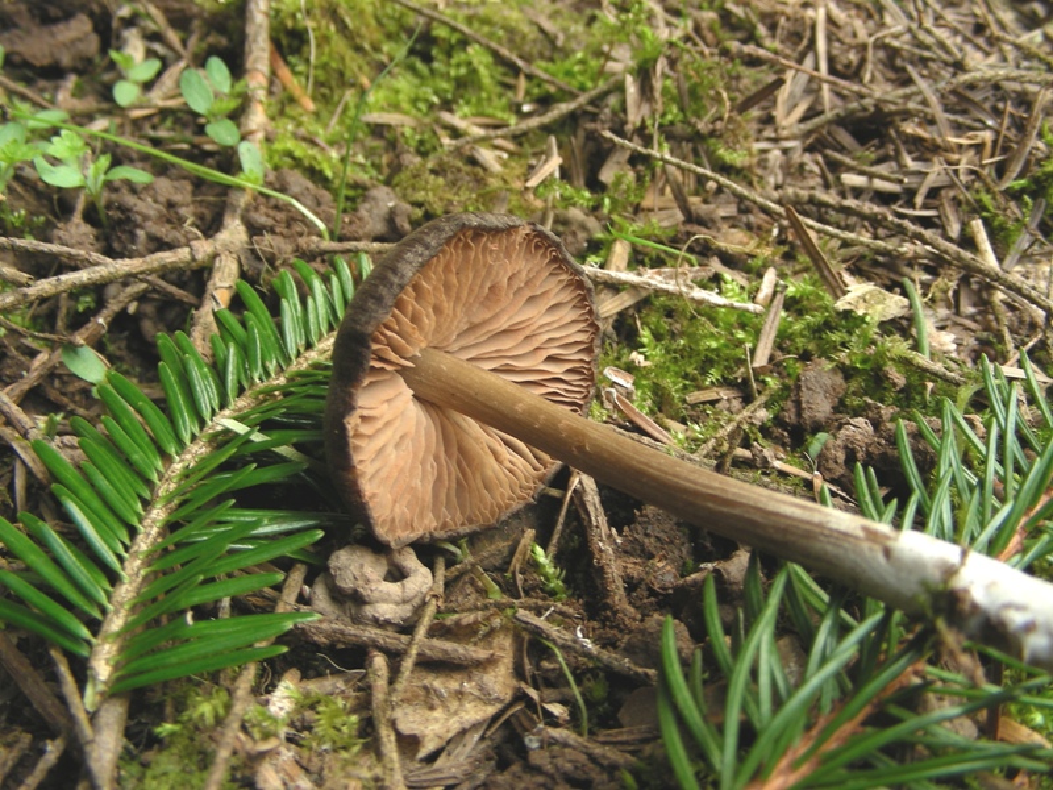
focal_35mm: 38
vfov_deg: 37.7
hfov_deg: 49.0
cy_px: 395
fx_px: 1156
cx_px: 526
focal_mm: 6.3
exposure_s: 1/30
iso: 61
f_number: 3.5
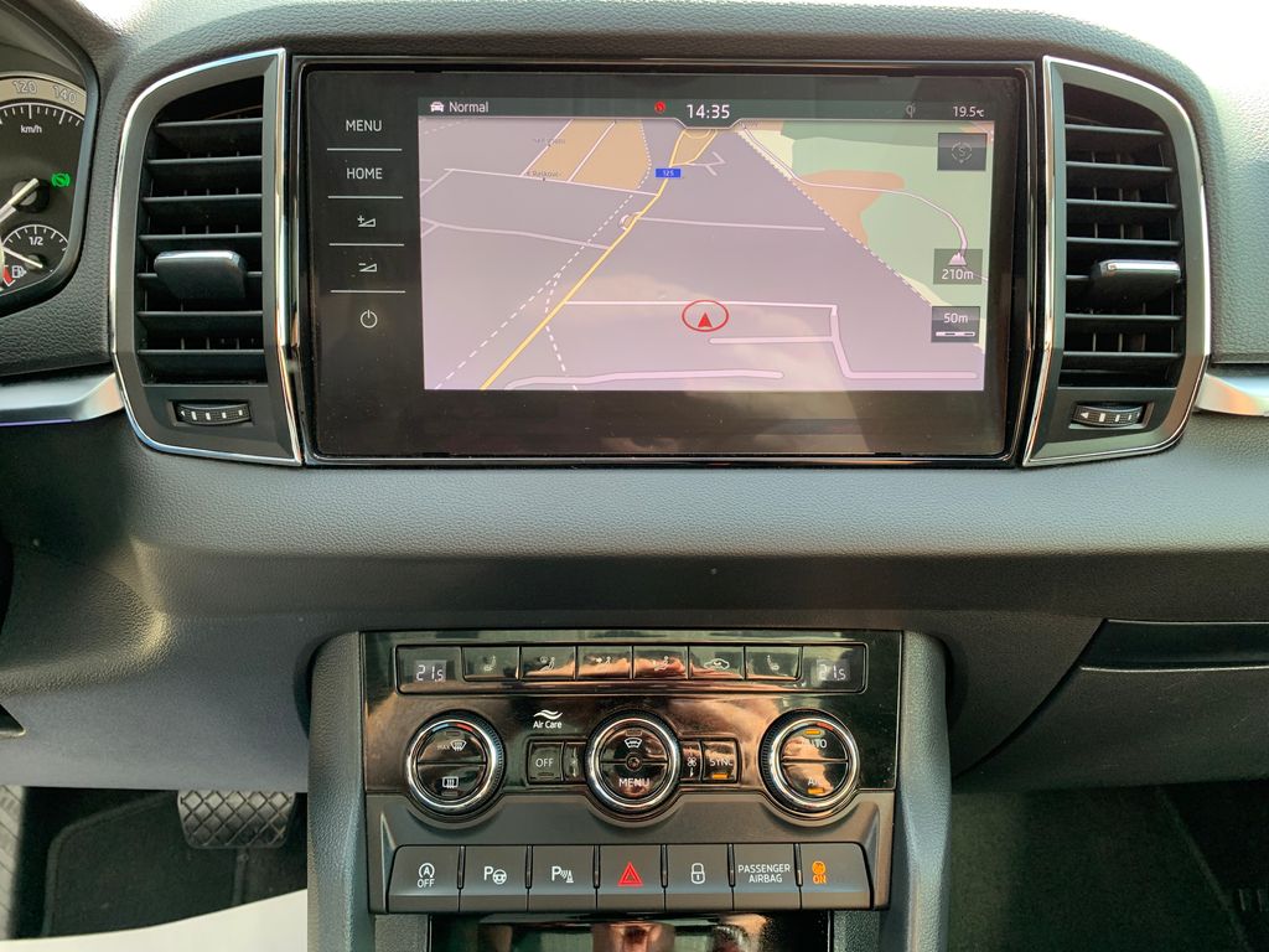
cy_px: 476
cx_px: 634
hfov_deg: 67.3
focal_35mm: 26
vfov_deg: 53.1
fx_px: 953
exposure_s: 1/121
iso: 64
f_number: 1.8
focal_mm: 4.25
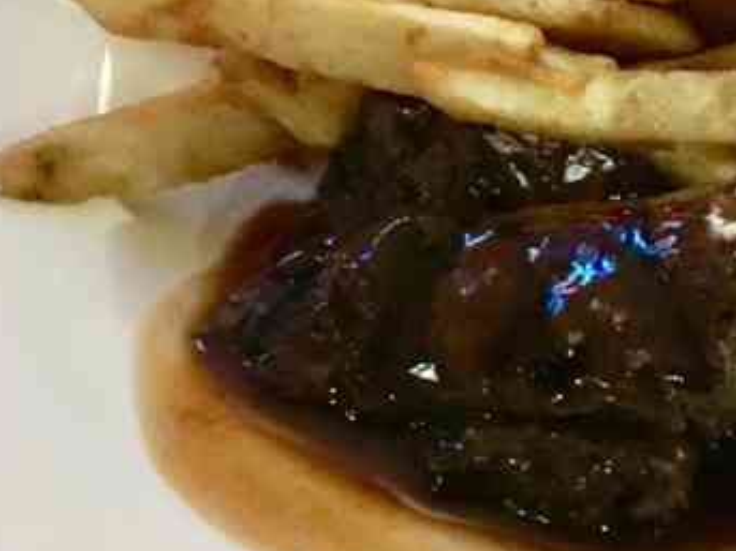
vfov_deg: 17.6
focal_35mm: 79
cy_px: -138
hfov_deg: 23.9
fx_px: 1679
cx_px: 702
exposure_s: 1/17
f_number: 2.2
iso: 400
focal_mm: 4.15
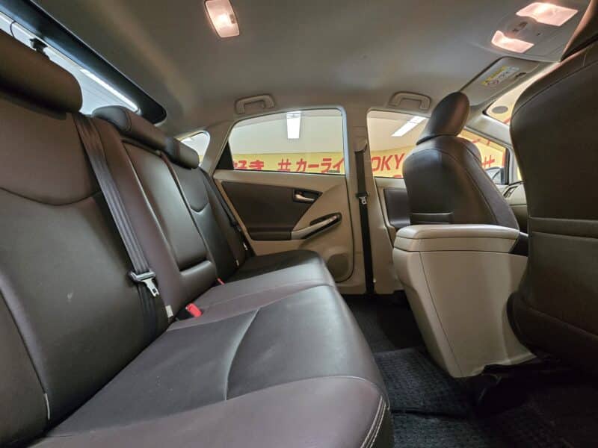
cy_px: 224
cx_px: 299
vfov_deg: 89.9
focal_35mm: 13
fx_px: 225
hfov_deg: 106.2
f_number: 2.2
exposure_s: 1/50
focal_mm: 2.2
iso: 800
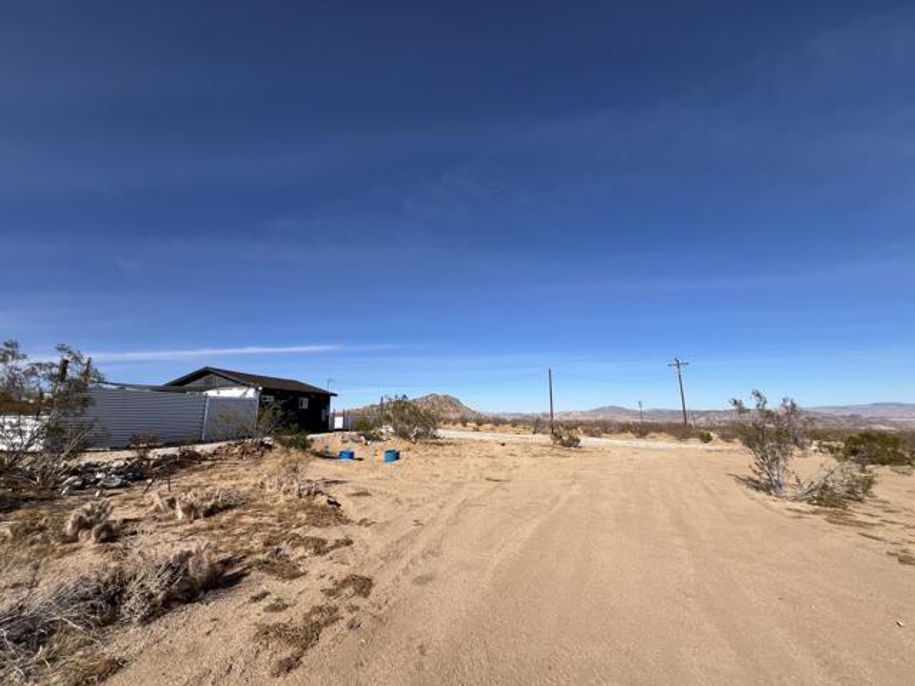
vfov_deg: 89.9
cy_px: 343
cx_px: 458
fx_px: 344
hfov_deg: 106.2
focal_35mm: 13
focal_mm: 1.57
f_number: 1.8
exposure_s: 1/2801
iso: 32
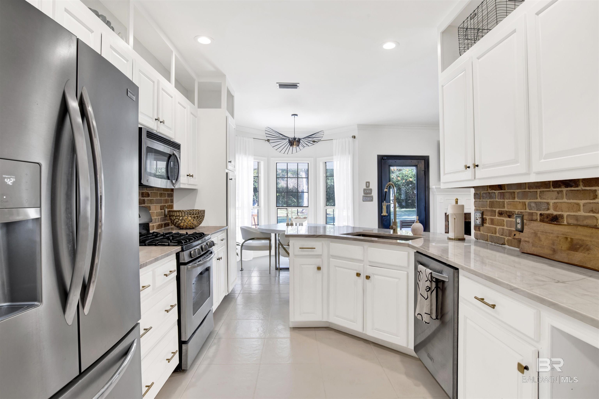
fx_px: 299
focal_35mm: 18
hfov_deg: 90.0
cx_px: 300
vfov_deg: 67.4
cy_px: 200
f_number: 11
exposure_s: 1/5
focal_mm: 18
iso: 200
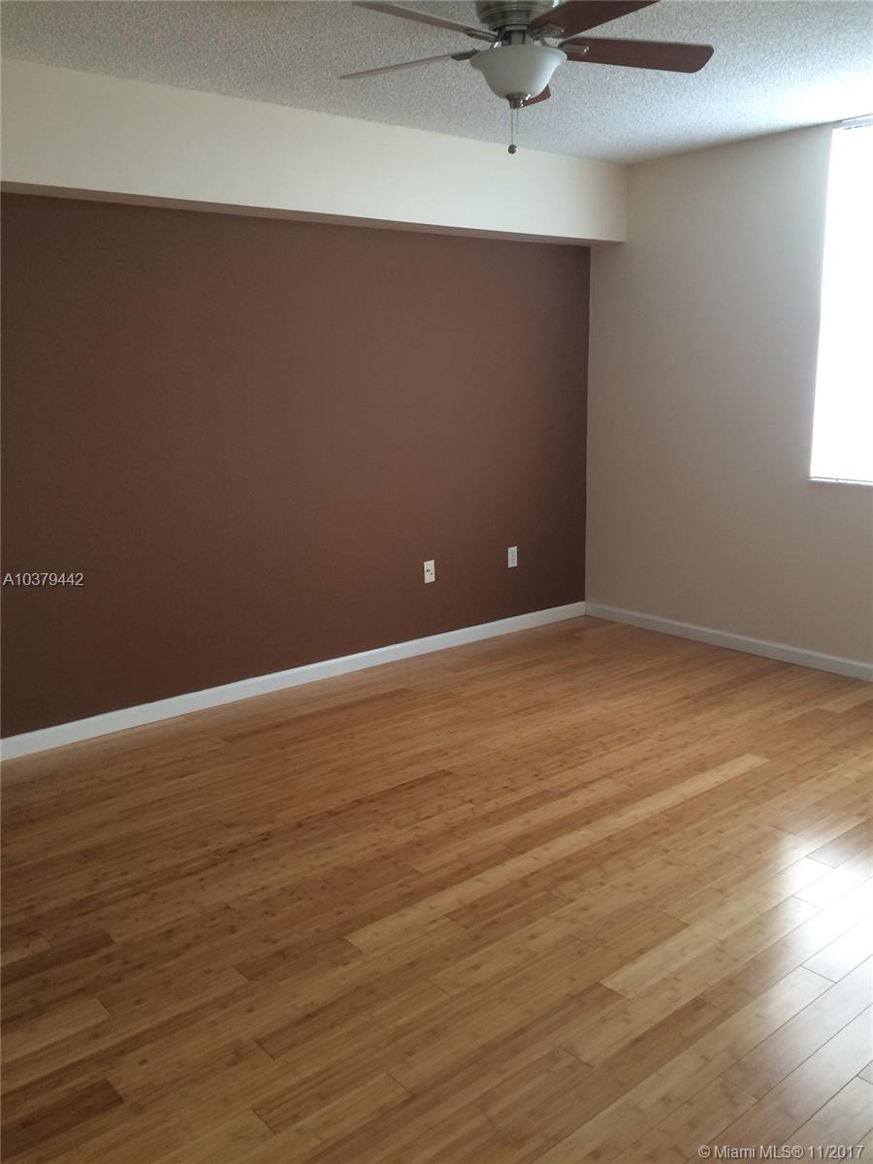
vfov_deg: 61.7
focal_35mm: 29
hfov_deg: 48.2
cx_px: 436
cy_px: 582
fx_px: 975
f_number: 2.2
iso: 50
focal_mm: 4.15
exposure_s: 1/30
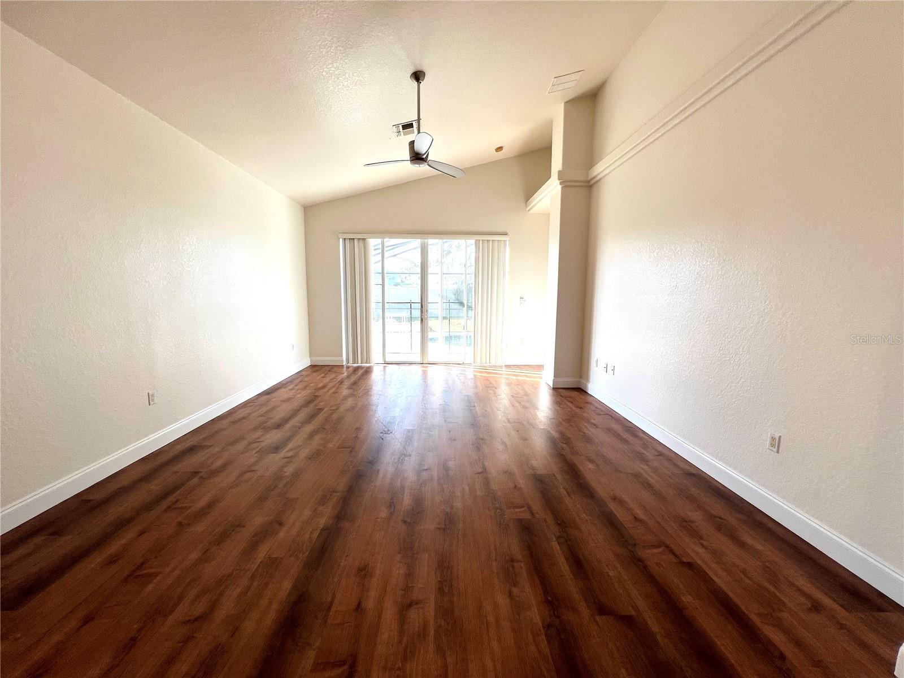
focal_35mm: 13
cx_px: 452
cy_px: 339
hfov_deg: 106.2
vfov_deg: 89.9
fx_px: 339
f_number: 1.8
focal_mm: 1.57
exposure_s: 1/120
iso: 40
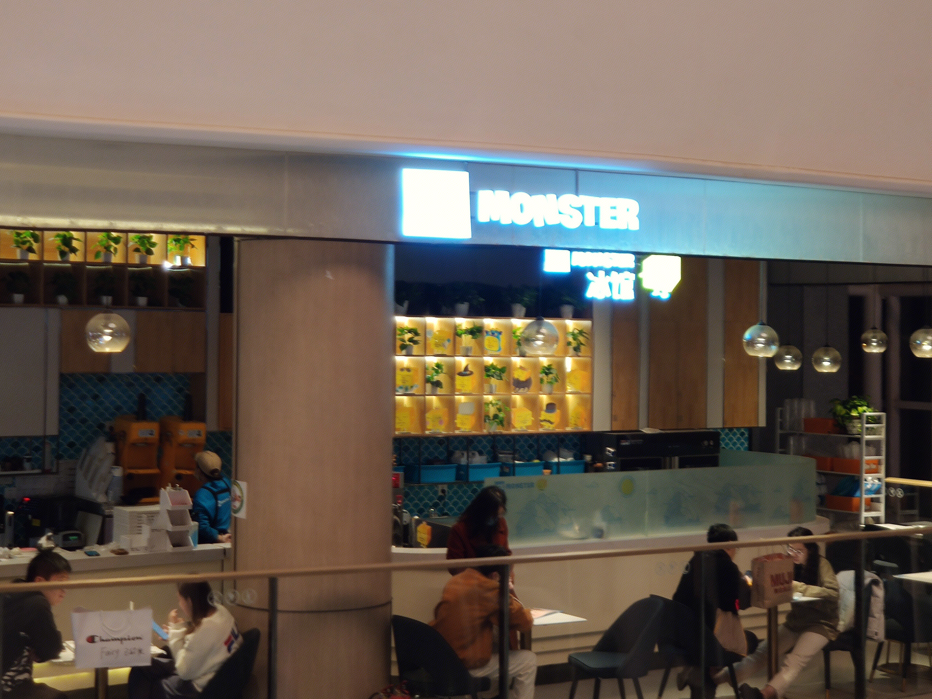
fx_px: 1615
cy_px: 326
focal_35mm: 60
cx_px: 481
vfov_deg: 24.4
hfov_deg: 32.2
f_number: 2.2
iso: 322
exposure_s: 1/50
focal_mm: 6.22
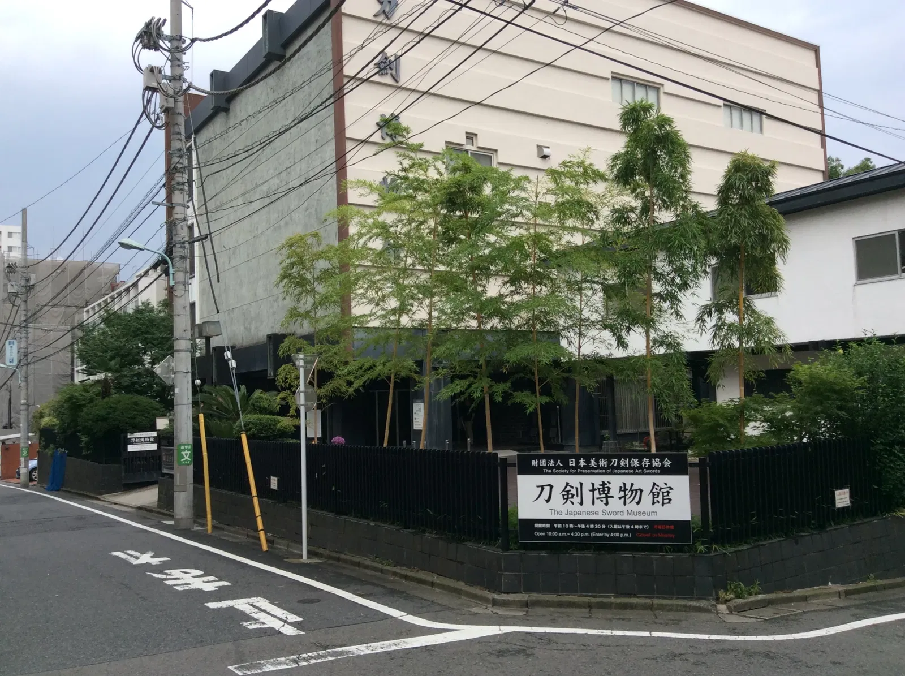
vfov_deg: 44.1
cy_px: 338
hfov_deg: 56.9
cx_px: 452
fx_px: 835
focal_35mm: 32
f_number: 2.4
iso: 32
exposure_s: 1/923
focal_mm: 3.3
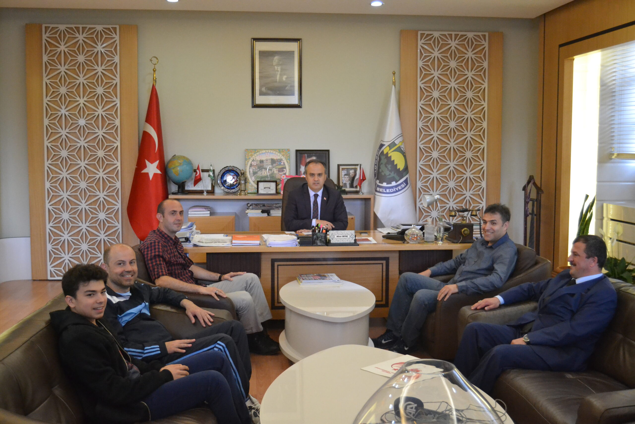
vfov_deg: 34.2
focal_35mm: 39
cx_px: 318
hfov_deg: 49.6
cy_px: 212
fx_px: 688
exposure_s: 1/125
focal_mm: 26
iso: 3200
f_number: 4
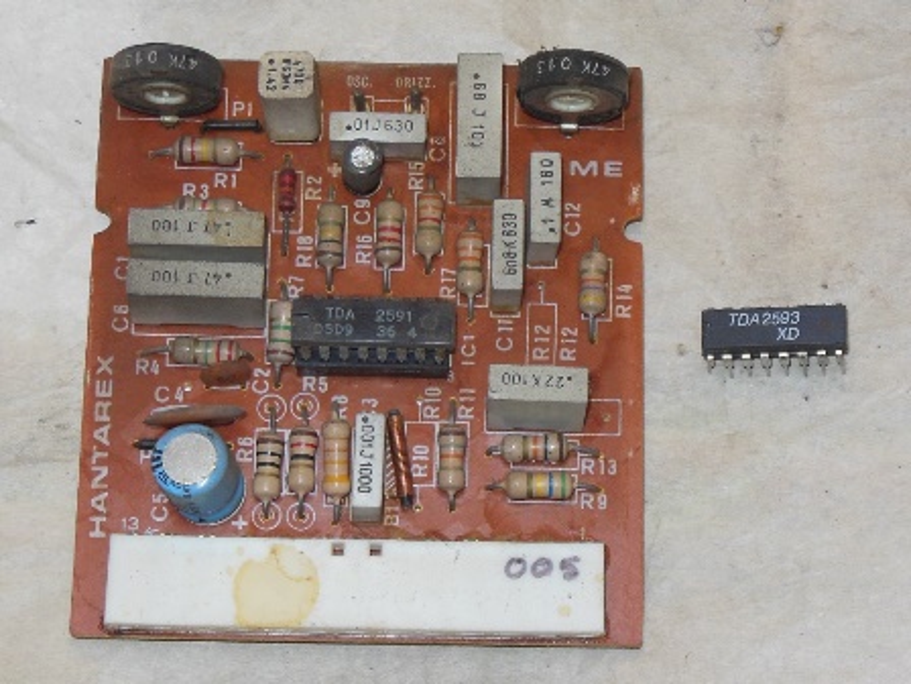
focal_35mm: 66
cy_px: 342
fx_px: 1737
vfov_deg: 22.3
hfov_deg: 29.4
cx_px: 456
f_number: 4.3
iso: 125
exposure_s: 1/60
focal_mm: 11.7
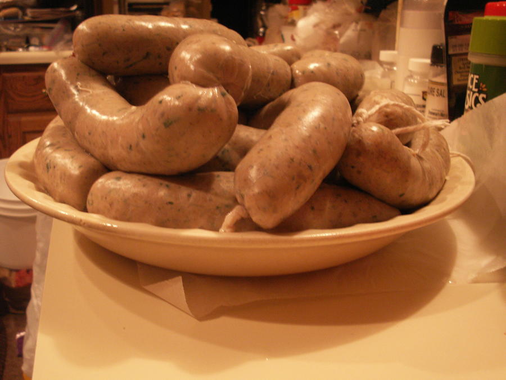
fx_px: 512
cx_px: 253
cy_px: 190
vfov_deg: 40.7
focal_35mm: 35
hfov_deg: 52.6
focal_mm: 5.86
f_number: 2.8
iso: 160
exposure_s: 1/10
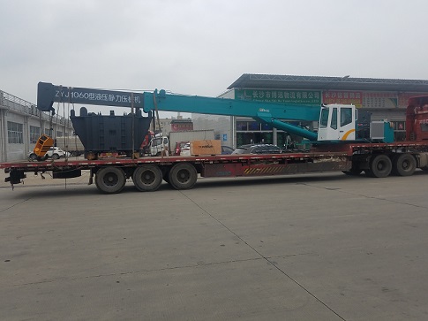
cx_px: 214
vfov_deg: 53.0
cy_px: 160
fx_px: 321
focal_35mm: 26
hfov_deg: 67.3
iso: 50
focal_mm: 4.2
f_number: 1.7
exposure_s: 1/3952
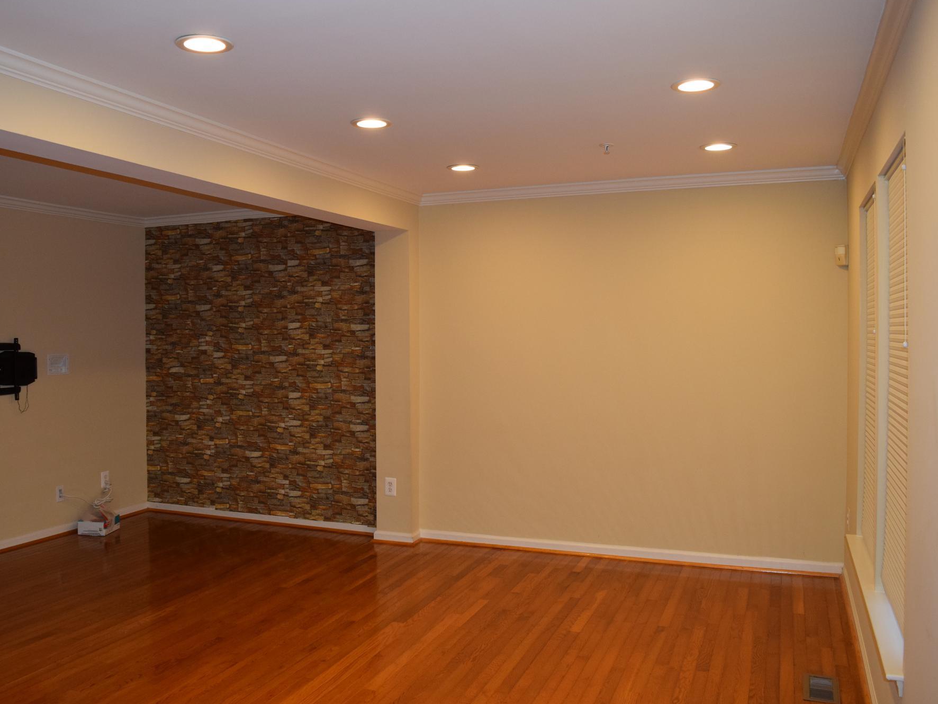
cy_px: 347
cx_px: 398
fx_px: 813
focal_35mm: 30
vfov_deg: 46.8
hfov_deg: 59.7
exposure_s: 1/100
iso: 800
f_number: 5
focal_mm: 18
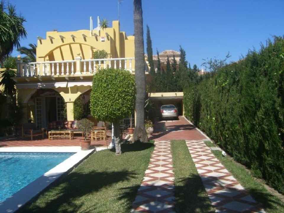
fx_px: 312
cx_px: 142
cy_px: 106
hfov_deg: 49.0
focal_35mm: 38
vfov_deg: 37.7
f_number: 4.3
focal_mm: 6.2
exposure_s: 1/800
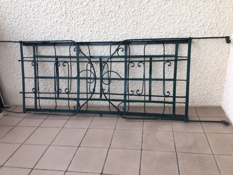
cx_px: 116
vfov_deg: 48.2
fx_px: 195
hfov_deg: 61.7
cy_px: 88
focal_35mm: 29
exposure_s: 1/50
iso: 25
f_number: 2.2
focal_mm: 4.15
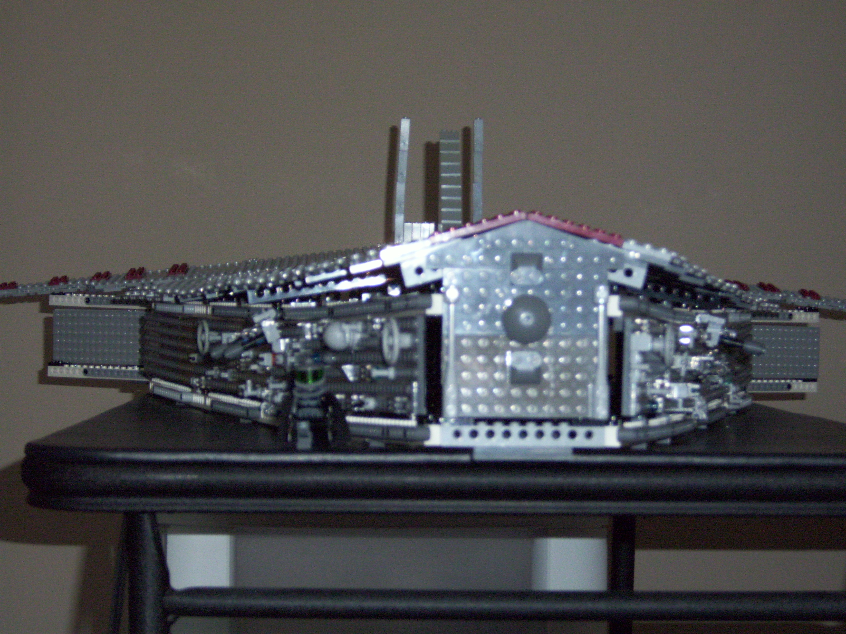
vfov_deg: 14.5
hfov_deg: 19.3
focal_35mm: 102
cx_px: 423
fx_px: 2493
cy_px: 317
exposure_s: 1/60
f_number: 5.6
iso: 250
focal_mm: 17.1
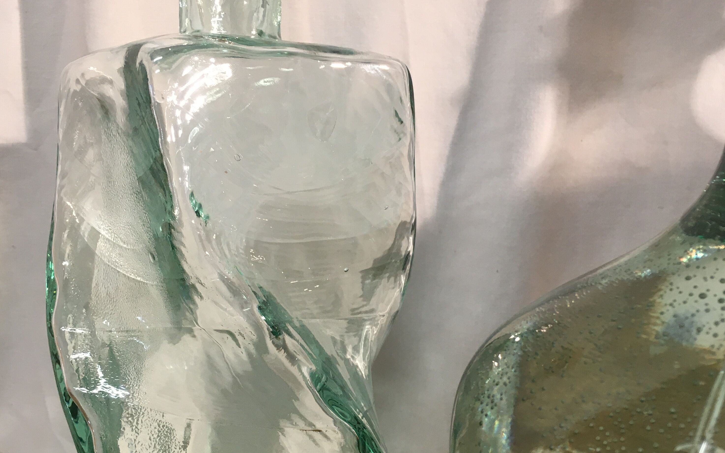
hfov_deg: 47.2
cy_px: 303
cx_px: 356
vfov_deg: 30.3
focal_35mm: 42
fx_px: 830
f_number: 2.2
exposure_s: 1/33
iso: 80
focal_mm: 4.15
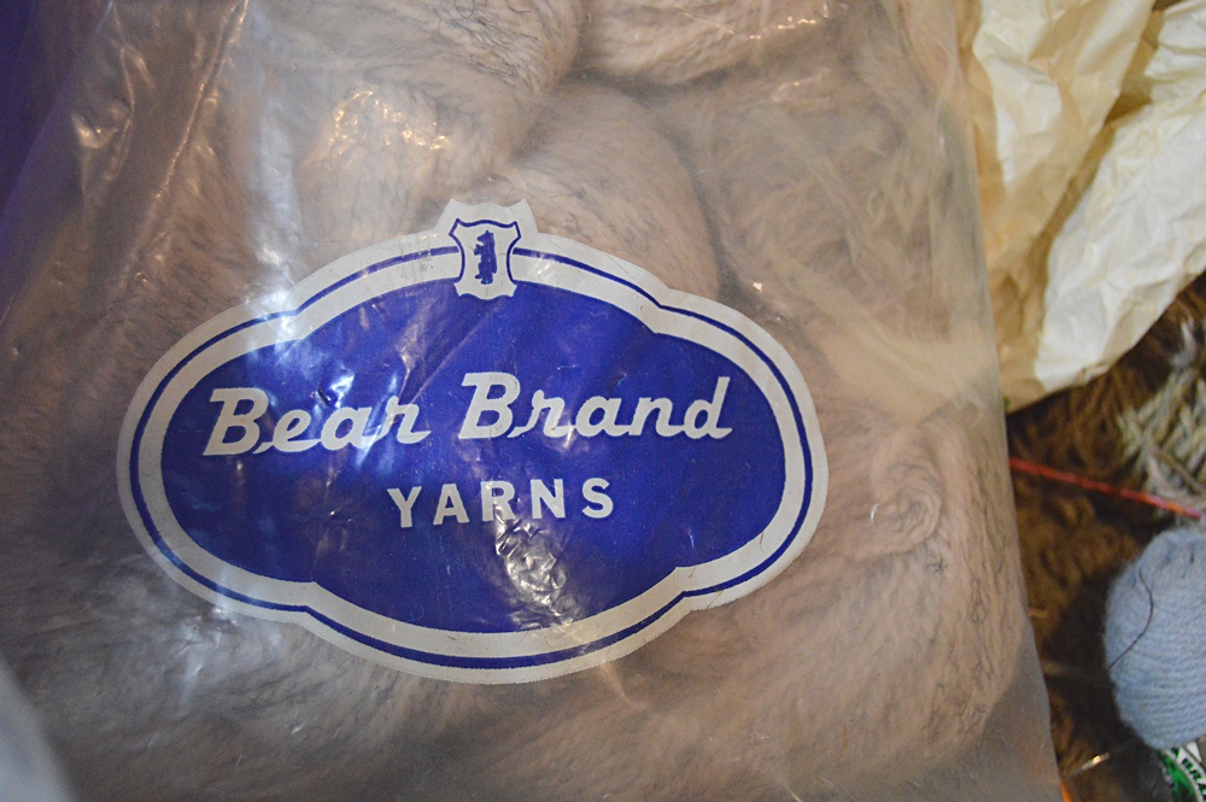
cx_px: 603
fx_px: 1556
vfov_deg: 28.9
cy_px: 401
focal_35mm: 46
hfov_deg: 42.4
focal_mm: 31
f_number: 4.2
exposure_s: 1/60
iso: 2800
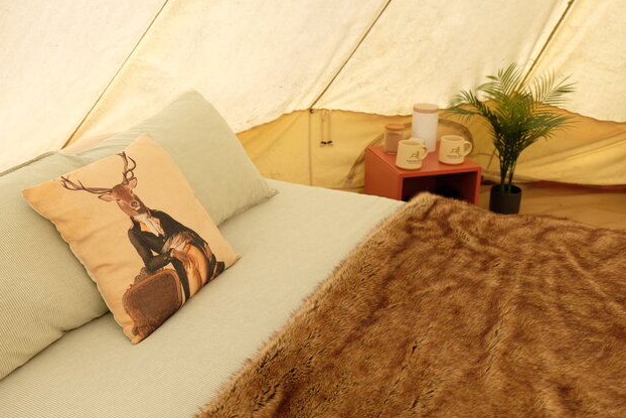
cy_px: 210
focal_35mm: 36
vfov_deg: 36.9
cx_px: 308
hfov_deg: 53.1
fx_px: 626
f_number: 4
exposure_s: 1/180
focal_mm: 23.3
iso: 200
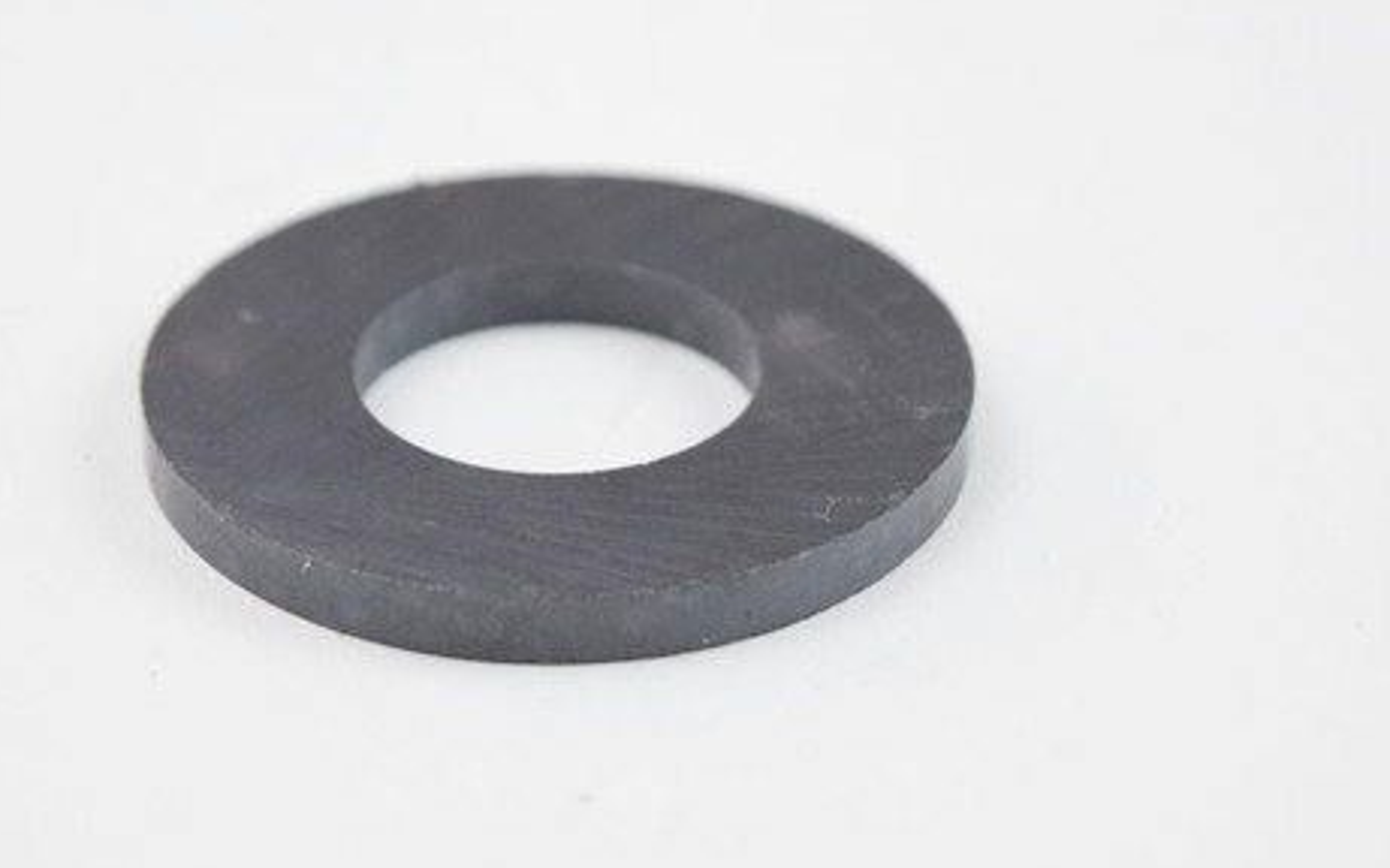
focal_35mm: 117
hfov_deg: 17.8
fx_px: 4421
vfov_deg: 11.2
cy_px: 369
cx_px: 531
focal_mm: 55
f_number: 5.6
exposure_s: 1/60
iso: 1800
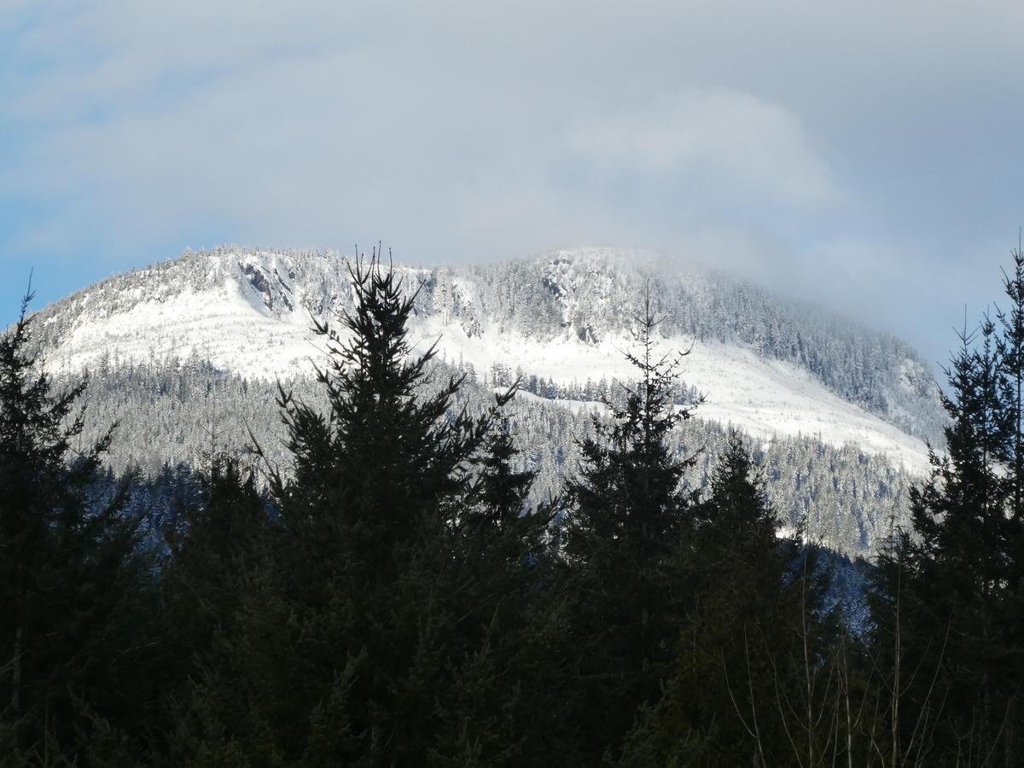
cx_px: 512
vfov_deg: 4.3
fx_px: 10265
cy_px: 384
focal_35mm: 347
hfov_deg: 5.7
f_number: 6
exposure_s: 1/250
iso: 80
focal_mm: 62.1
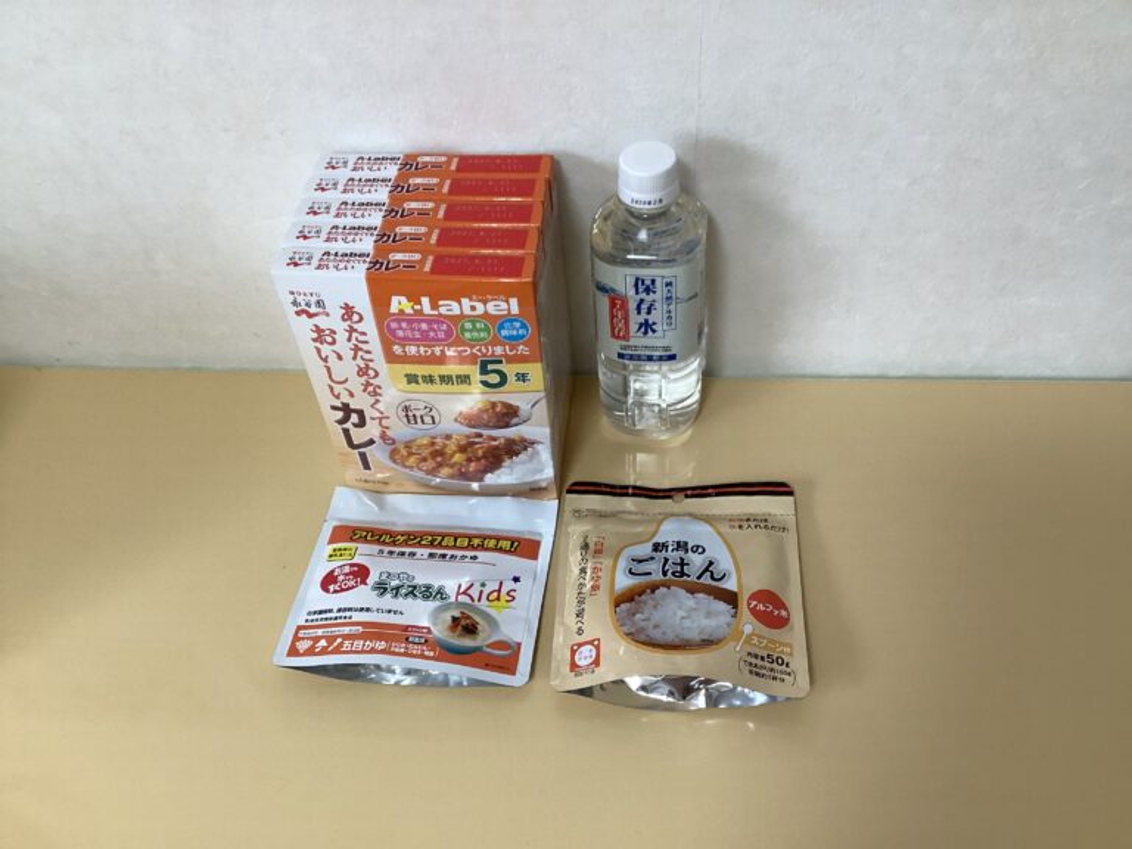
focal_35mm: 31
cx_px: 566
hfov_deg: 58.4
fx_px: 1014
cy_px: 424
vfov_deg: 45.4
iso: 160
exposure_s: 1/60
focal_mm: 3.3
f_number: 2.4
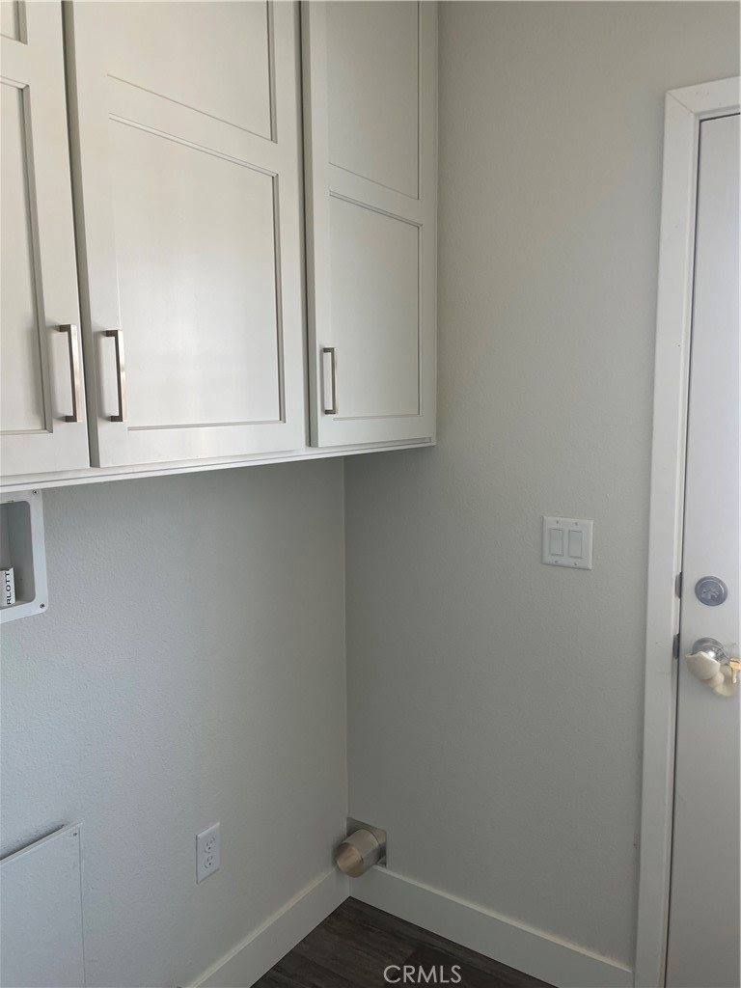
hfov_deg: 53.1
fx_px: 742
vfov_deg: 67.3
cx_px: 370
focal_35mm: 26
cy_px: 494
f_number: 1.6
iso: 50
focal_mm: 4.2
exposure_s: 1/121
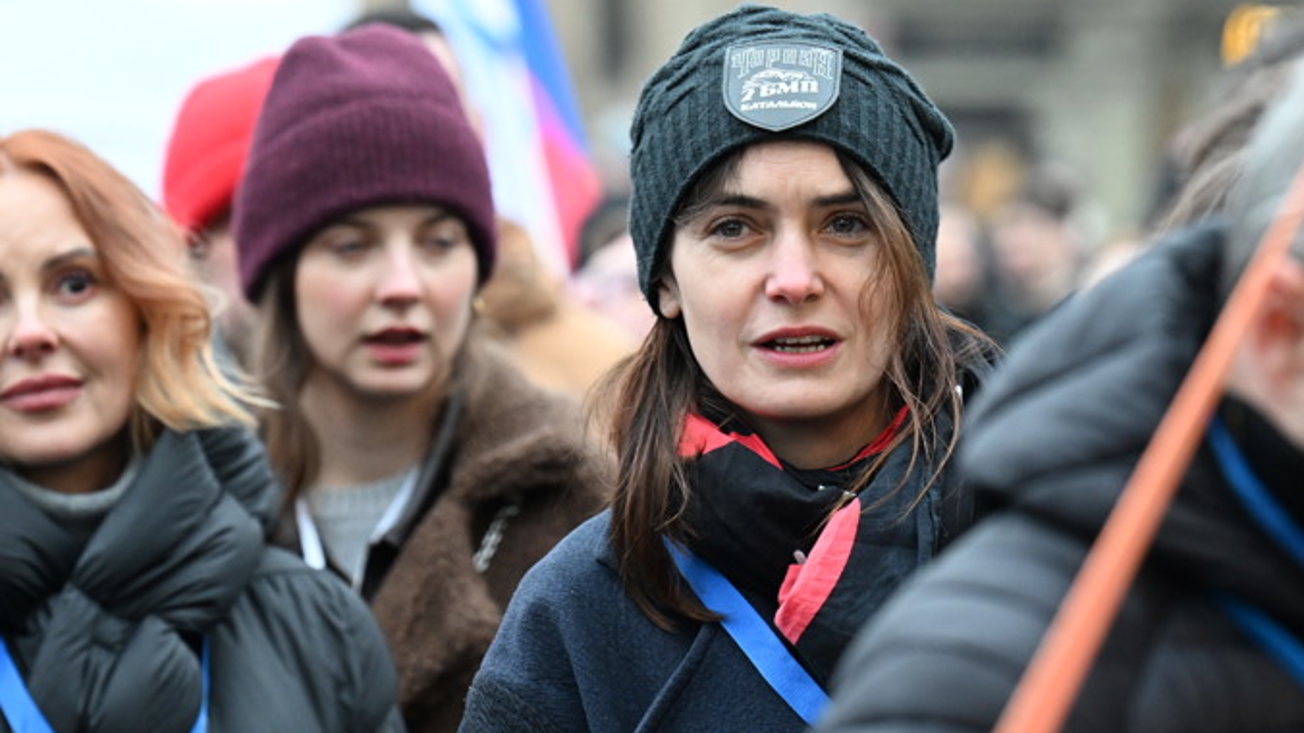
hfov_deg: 9.3
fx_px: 8021
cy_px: 407
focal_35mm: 232
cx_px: 650
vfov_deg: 5.2
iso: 2500
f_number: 4.5
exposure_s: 1/250
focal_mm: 145
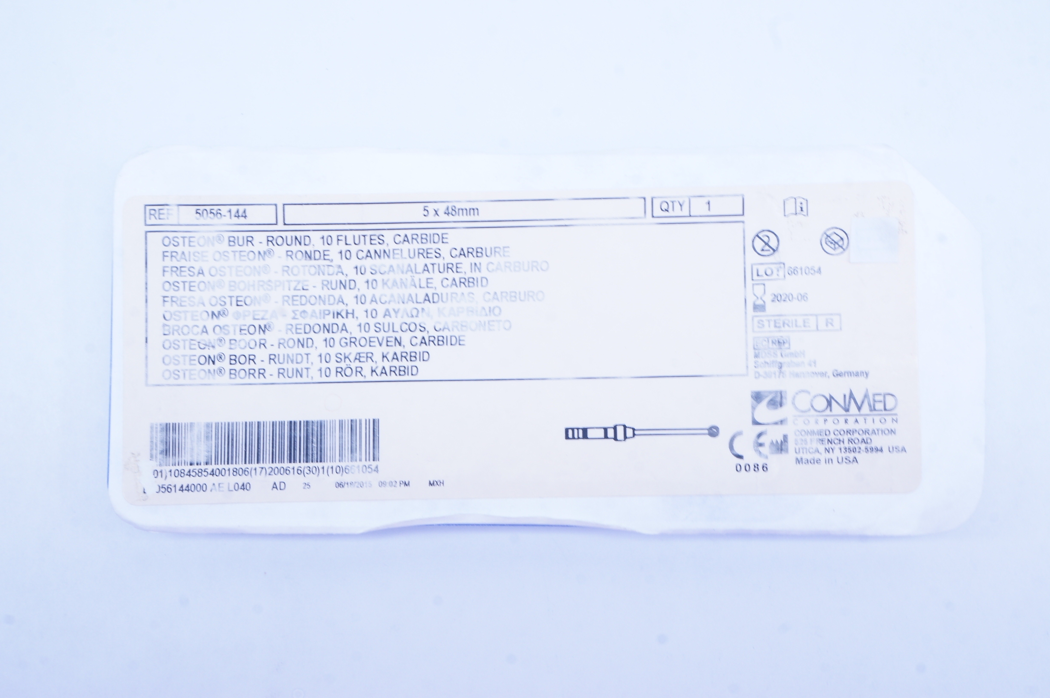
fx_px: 1661
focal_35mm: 57
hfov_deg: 35.1
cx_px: 525
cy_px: 349
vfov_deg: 23.7
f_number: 16
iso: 400
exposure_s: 1/10
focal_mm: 38
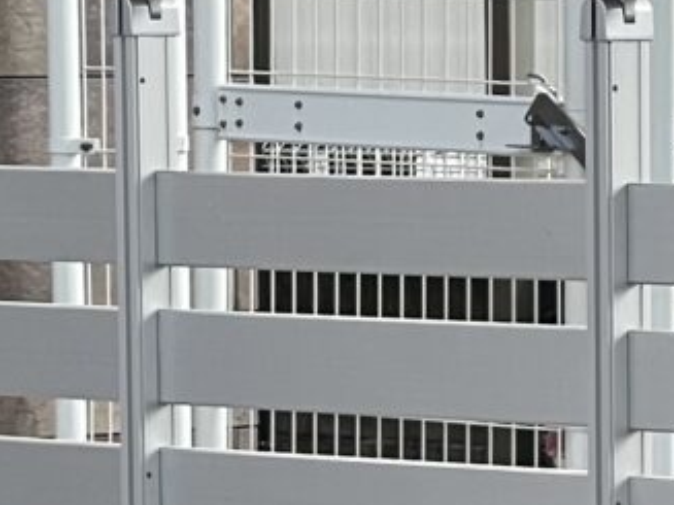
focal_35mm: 376
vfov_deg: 3.9
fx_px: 7318
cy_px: 767
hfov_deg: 5.2
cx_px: 1214
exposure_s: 1/167
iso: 32
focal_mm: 7.5
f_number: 2.2
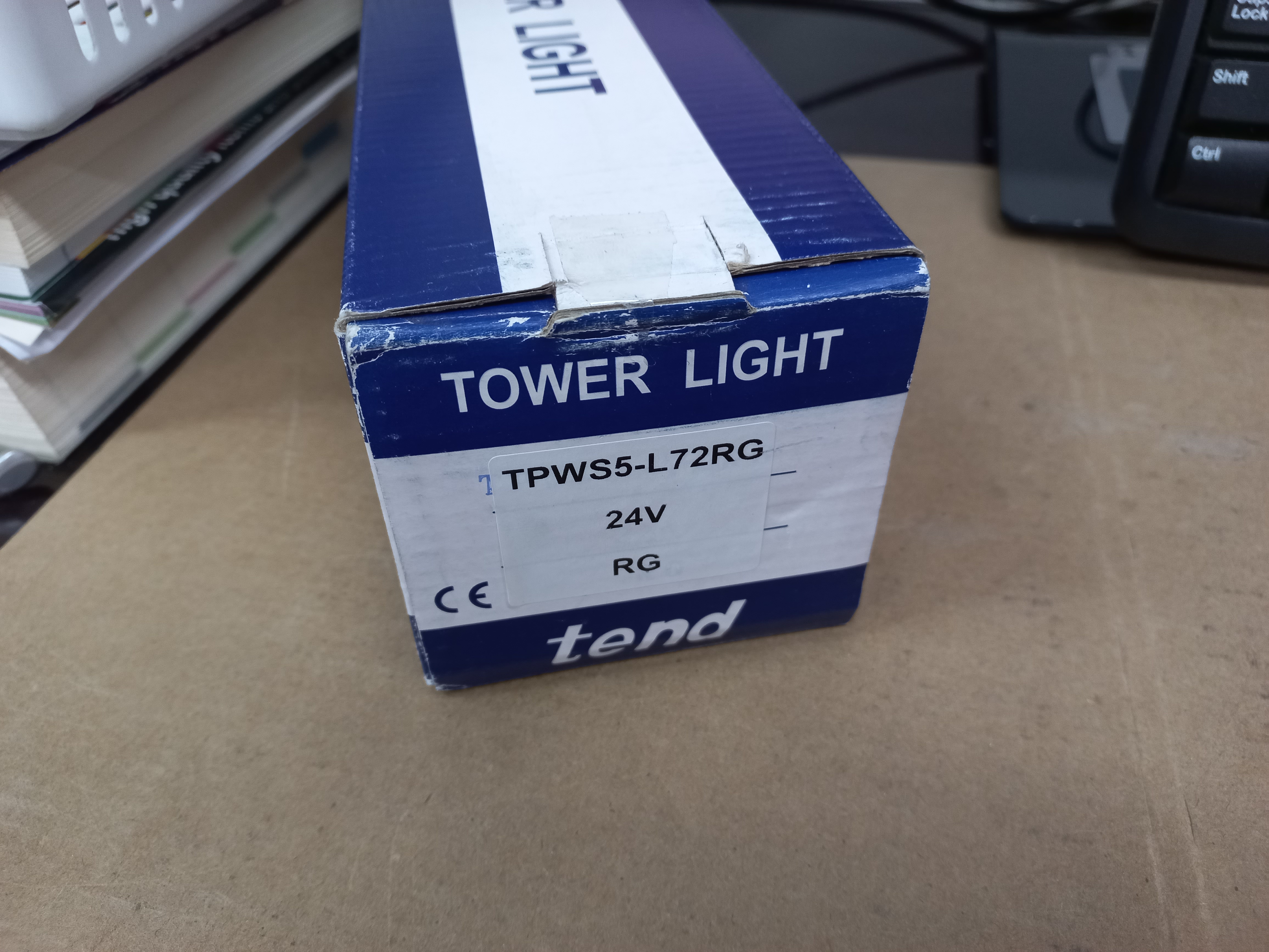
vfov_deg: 54.9
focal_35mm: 25
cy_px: 476
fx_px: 916
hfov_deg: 69.4
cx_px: 634
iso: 200
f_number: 1.8
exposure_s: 1/33
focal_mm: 4.6
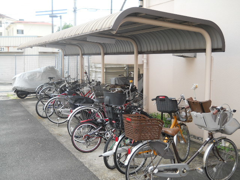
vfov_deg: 35.1
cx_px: 120
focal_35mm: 41
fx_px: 284
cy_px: 90
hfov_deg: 45.8
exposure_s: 1/200
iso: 80
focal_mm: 6.72
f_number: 3.1
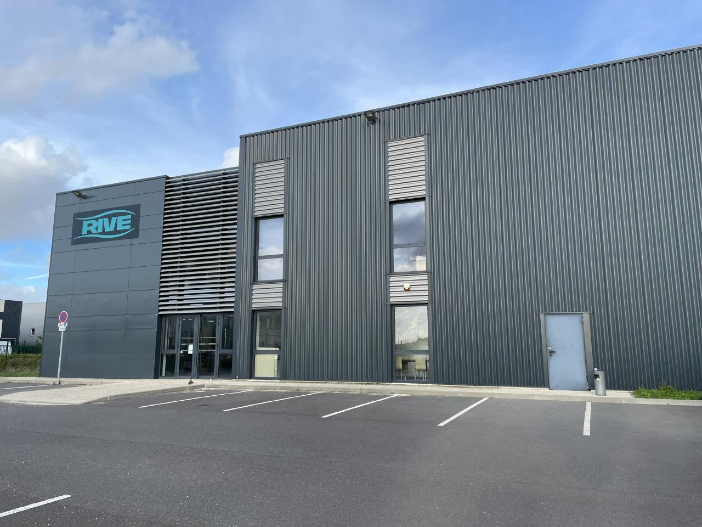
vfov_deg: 53.1
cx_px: 351
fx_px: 527
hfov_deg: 67.3
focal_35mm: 26
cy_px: 264
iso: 32
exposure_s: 1/1208
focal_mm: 4.2
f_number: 1.6
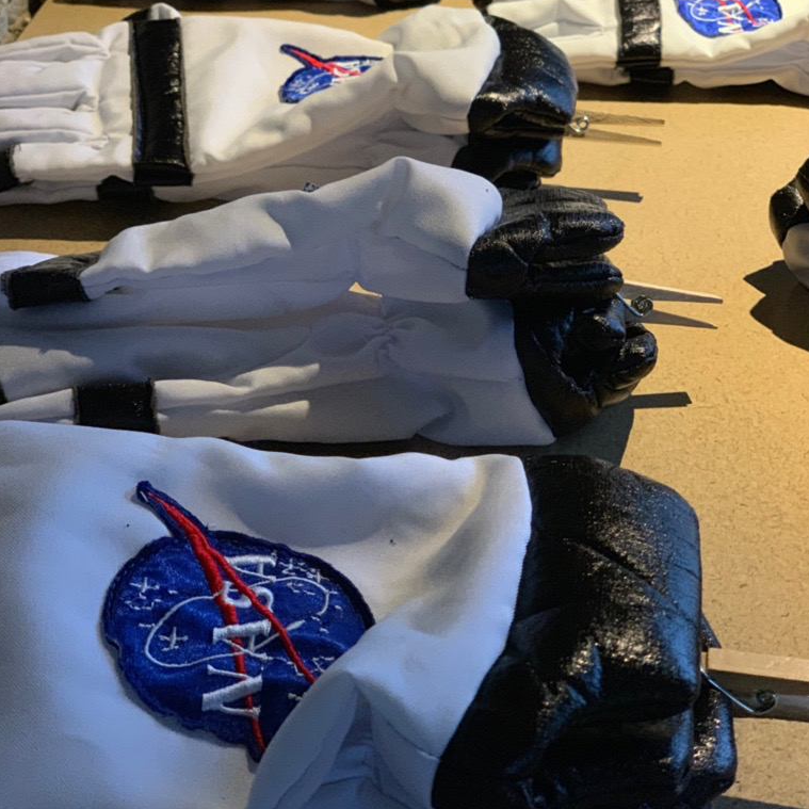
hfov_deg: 27.7
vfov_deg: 27.6
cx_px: 406
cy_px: 315
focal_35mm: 62
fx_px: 1639
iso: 400
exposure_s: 1/60
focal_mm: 6
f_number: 2.4
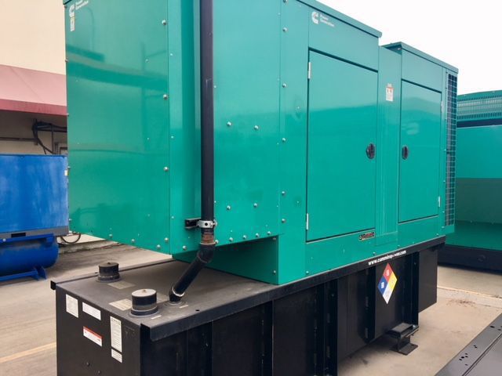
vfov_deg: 48.2
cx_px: 251
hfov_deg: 61.7
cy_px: 188
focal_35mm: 29
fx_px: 421
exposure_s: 1/320
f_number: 2.2
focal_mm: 4.15
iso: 25
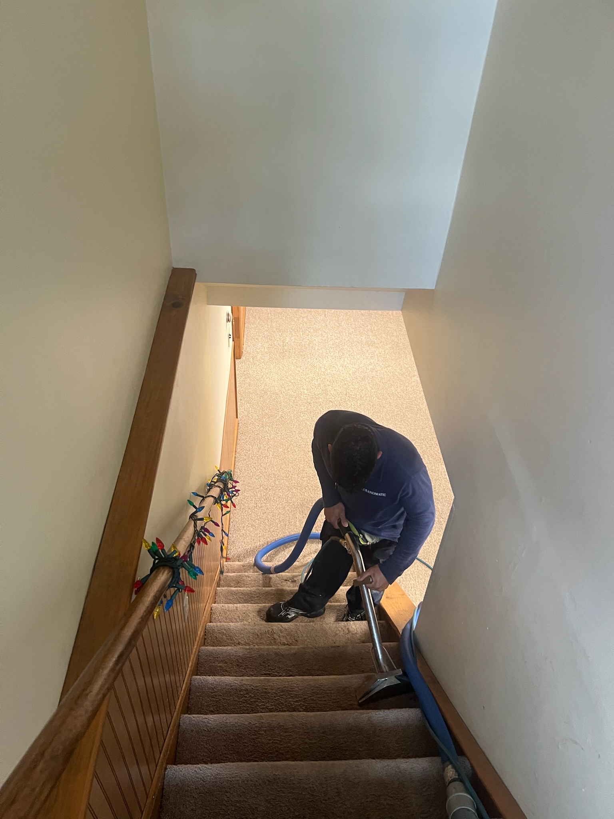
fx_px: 615
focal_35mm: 26
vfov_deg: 67.3
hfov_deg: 53.1
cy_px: 410
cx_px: 307
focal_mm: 5.7
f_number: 1.5
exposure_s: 1/60
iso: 320
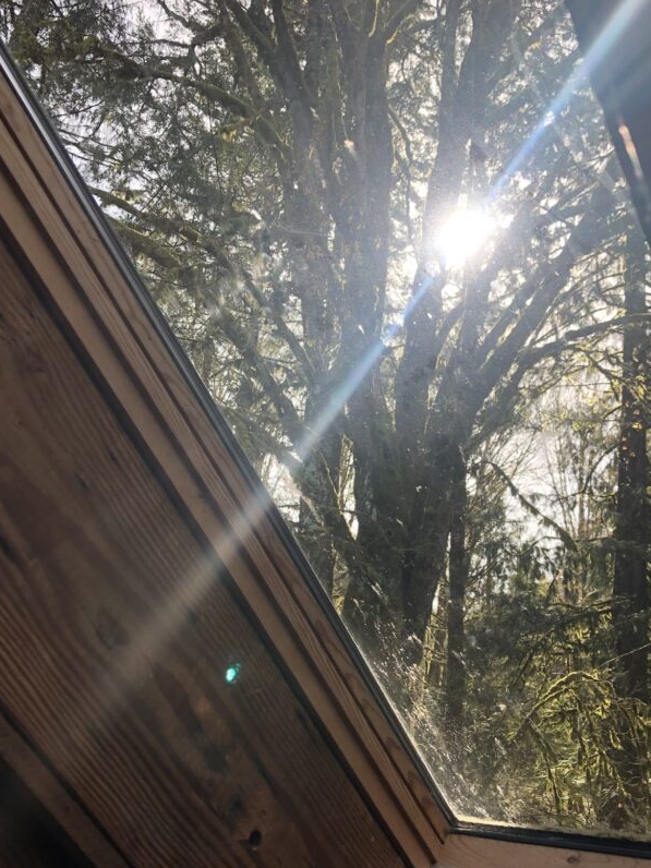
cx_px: 345
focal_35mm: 36
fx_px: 903
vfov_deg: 51.3
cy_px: 465
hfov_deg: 39.6
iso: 20
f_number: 1.8
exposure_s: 1/211
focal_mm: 4
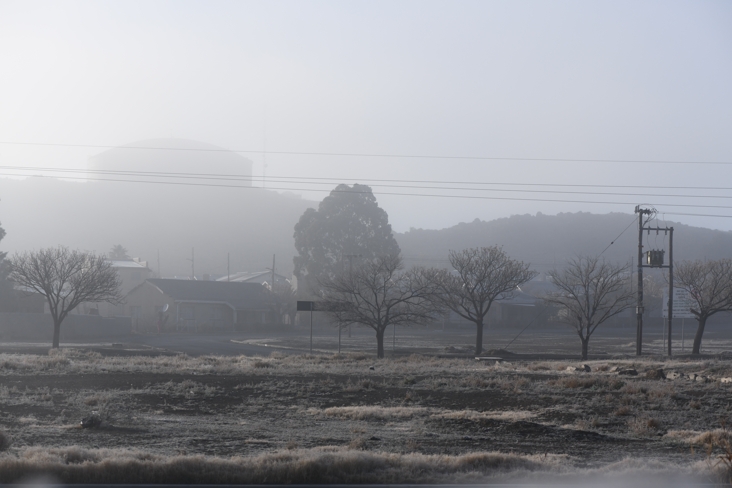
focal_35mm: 105
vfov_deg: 13.0
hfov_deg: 19.5
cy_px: 244
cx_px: 366
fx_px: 2135
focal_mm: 105
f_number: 9
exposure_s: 1/2000
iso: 400
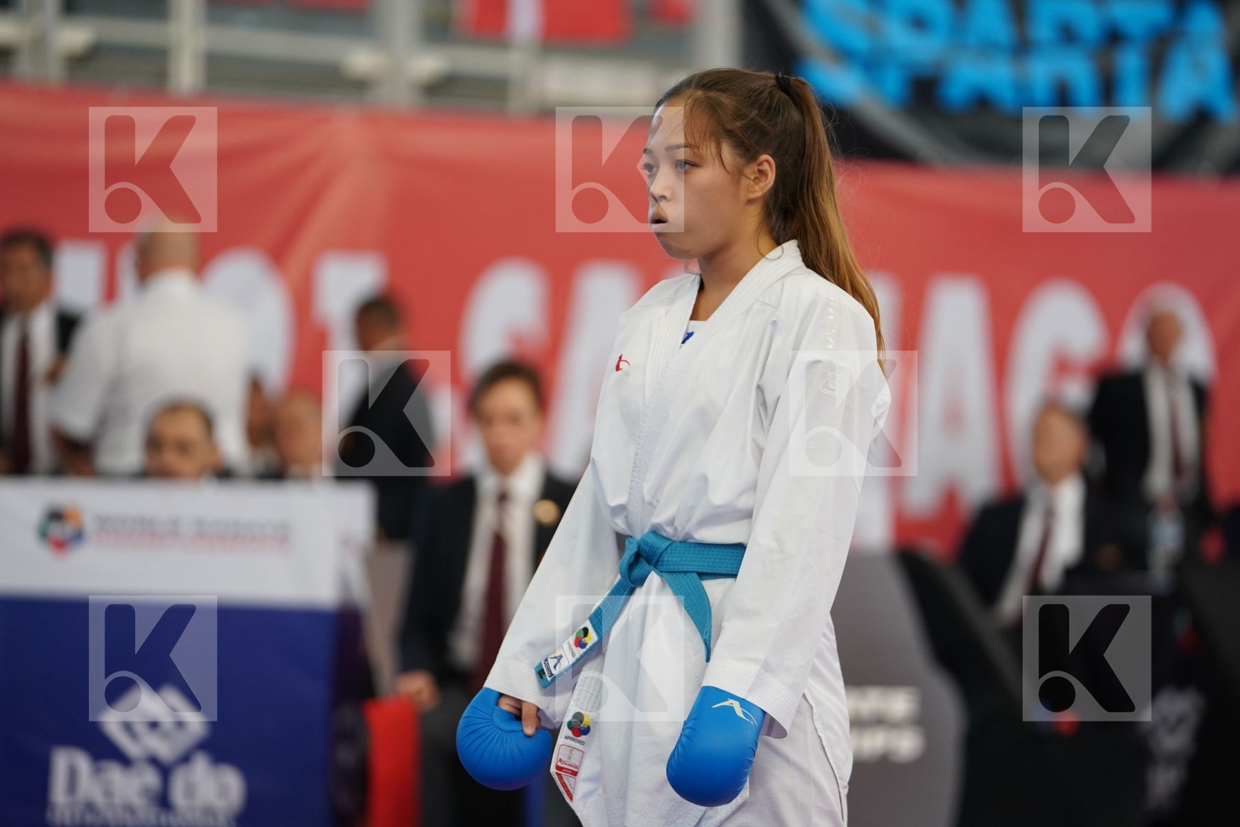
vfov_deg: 7.5
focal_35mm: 182
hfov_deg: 11.3
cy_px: 414
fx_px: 6268
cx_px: 620
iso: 1250
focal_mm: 182
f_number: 2.8
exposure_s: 1/800
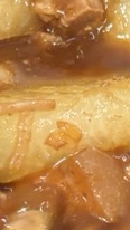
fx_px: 1078
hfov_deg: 6.9
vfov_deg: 12.2
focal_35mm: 176
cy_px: 80
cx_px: 147
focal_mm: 5.96
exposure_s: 1/40
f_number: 1.6
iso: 640
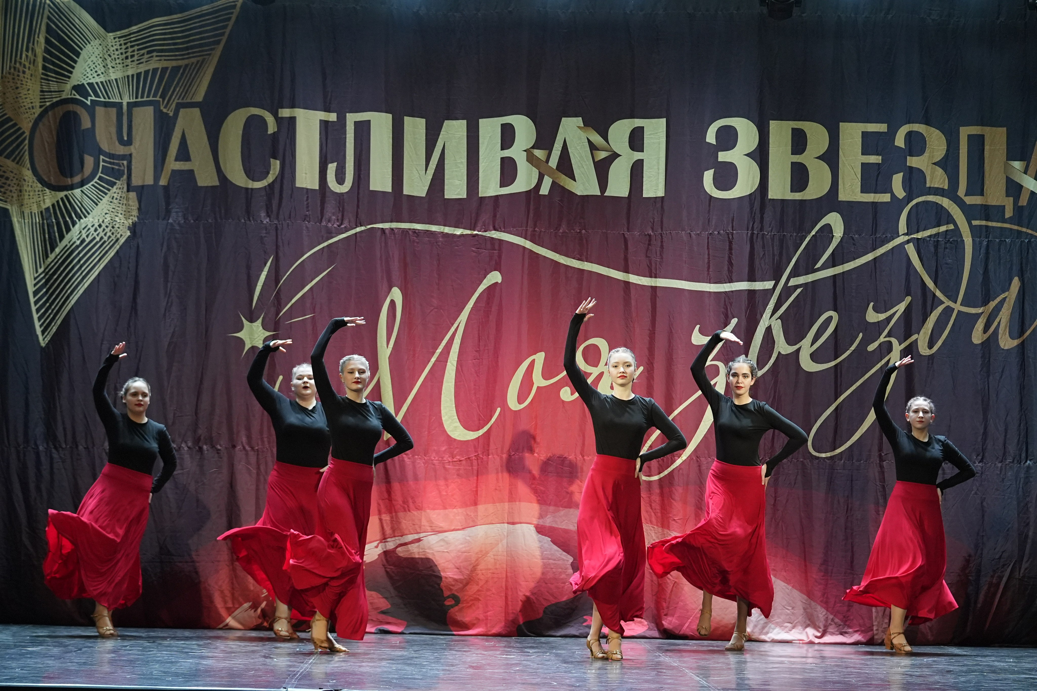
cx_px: 518
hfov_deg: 18.3
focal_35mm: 112
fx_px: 3226
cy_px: 346
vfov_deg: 12.2
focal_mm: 75
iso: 2500
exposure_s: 1/400
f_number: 2.8
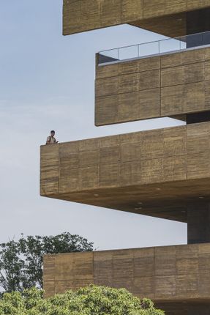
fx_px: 1416
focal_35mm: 162
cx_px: 105
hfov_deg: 8.5
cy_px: 158
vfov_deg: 12.7
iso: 80
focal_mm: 162
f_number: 9
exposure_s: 1/100
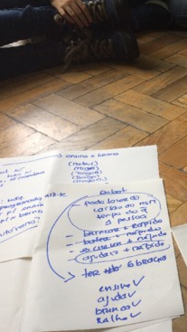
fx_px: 378
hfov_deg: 25.4
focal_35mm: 43
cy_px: 168
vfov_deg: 47.3
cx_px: 213
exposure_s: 1/100
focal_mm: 4.15
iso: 50
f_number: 2.2
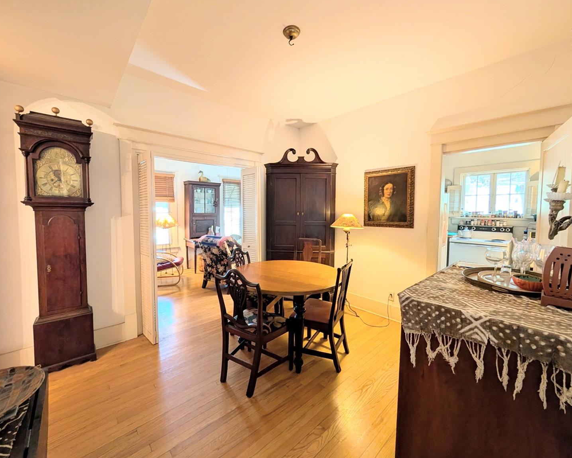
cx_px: 279
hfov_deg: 104.8
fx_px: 220
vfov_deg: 92.2
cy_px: 223
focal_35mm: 13
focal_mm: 2.02
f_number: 1.7
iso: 102
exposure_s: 1/30
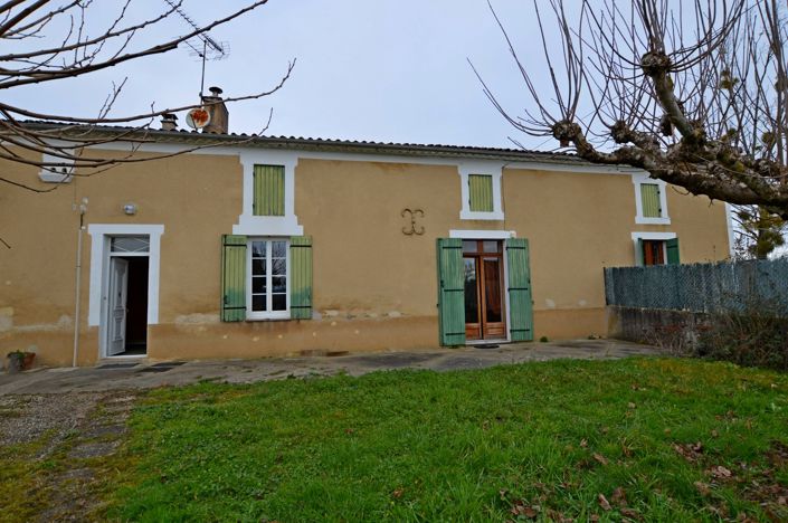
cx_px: 394
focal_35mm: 17
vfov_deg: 69.5
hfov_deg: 92.5
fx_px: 377
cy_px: 262
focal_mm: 11.5
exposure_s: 1/125
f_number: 5.6
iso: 110
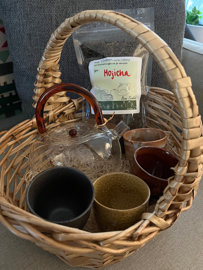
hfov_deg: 53.1
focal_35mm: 26
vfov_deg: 67.3
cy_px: 135
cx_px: 102
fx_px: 203
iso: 800
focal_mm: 5.1
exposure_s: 1/30
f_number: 1.6
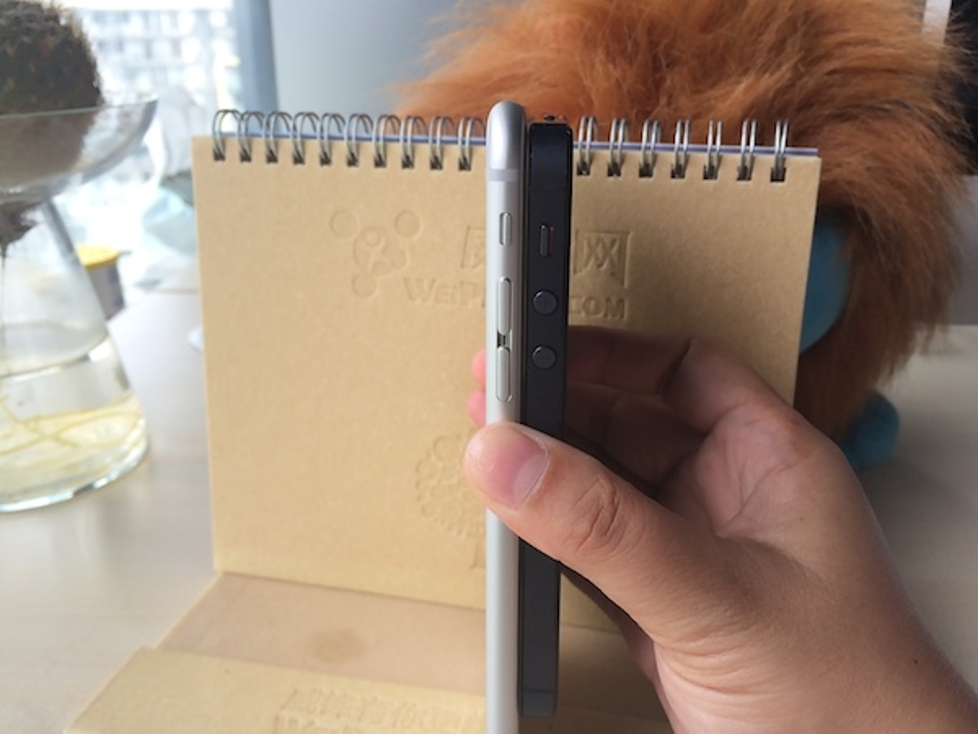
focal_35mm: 29
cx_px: 489
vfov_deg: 48.2
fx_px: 819
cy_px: 367
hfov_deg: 61.7
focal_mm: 4.15
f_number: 2.2
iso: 32
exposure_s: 1/208
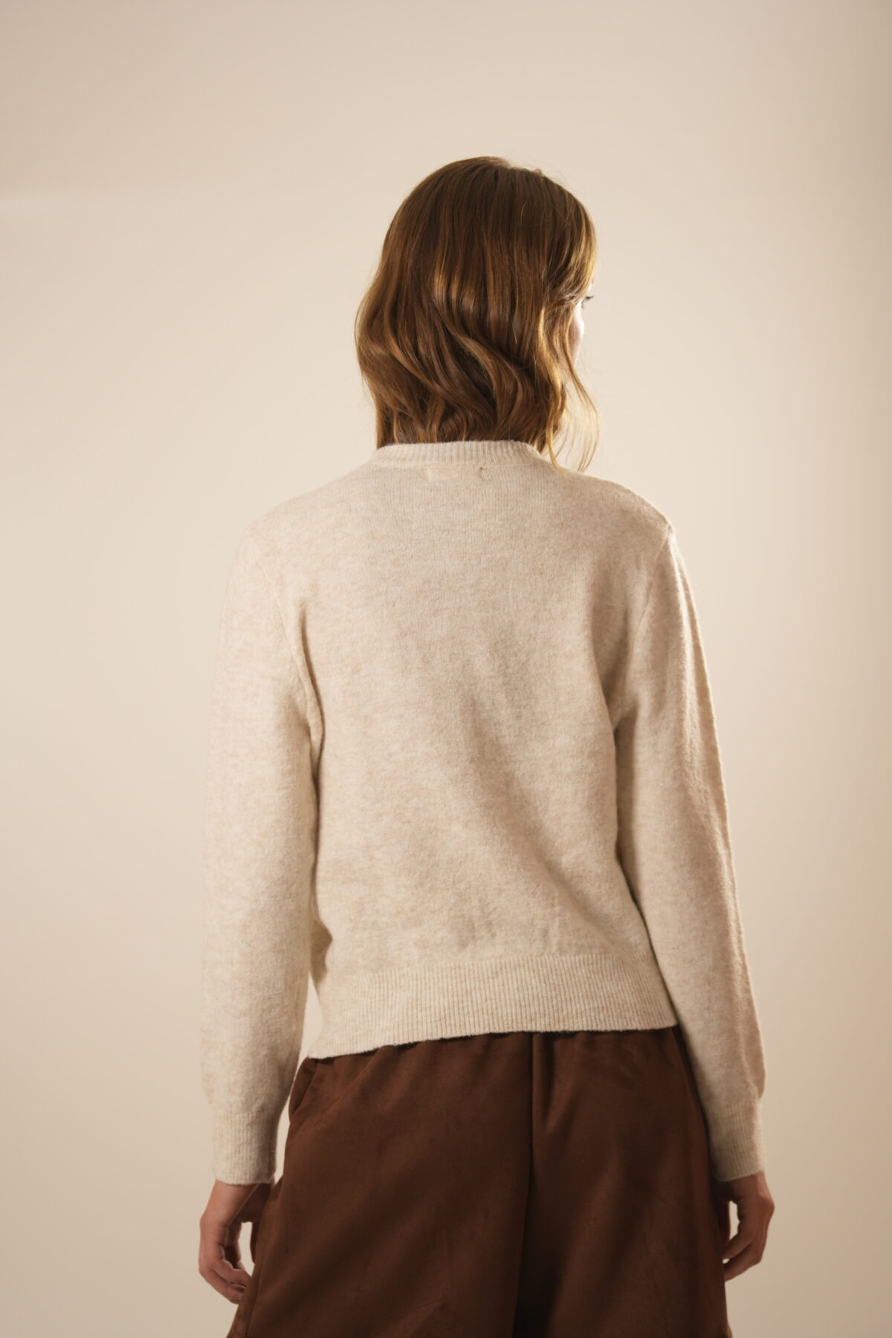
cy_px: 669
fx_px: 5166
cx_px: 446
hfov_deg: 9.9
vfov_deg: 14.8
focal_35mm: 139
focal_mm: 139
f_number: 4
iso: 1000
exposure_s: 1/125
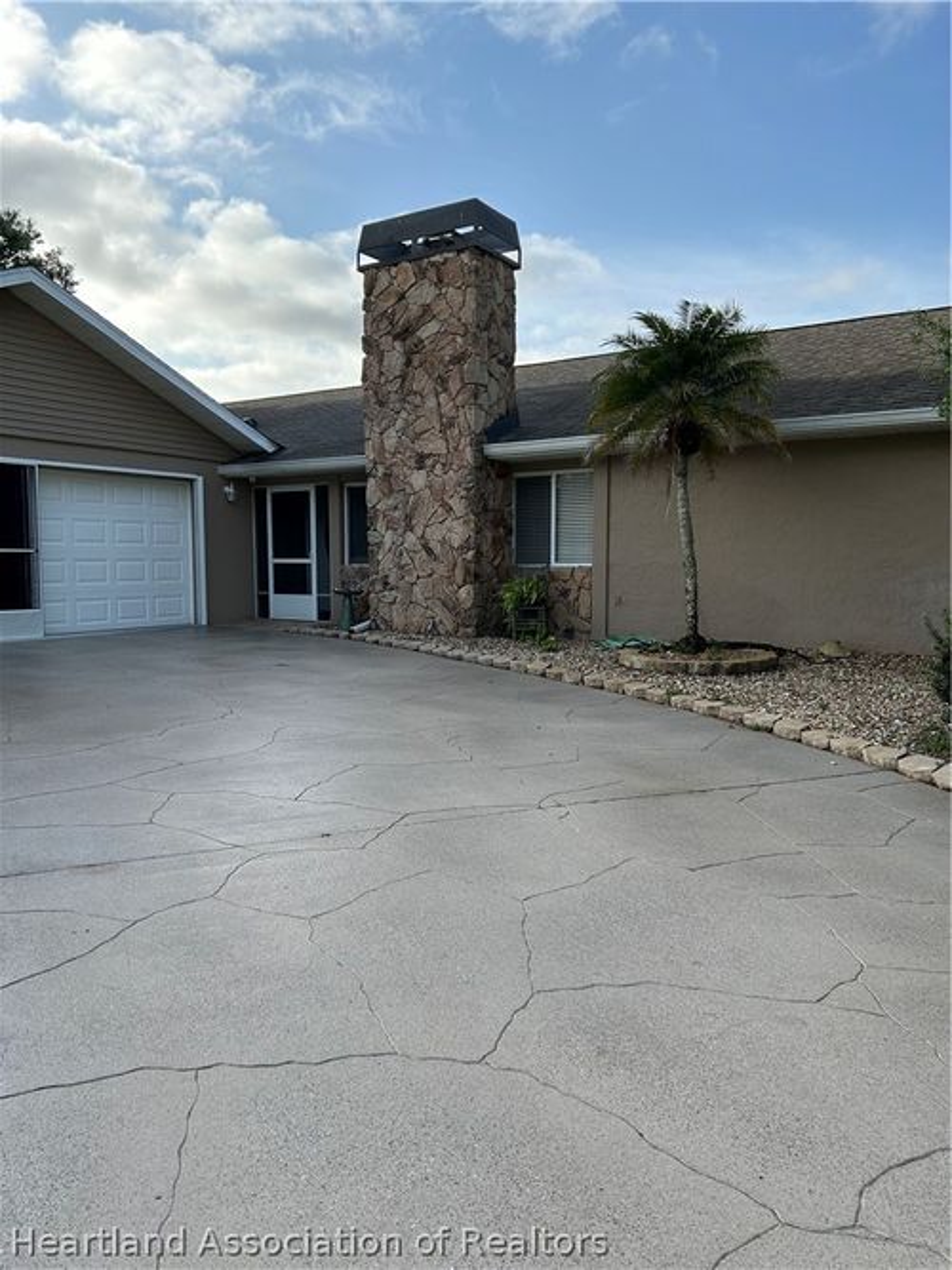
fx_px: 954
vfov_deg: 67.3
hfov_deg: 53.0
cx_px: 476
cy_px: 635
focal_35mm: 26
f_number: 1.5
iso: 50
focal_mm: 5.7
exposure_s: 1/2695
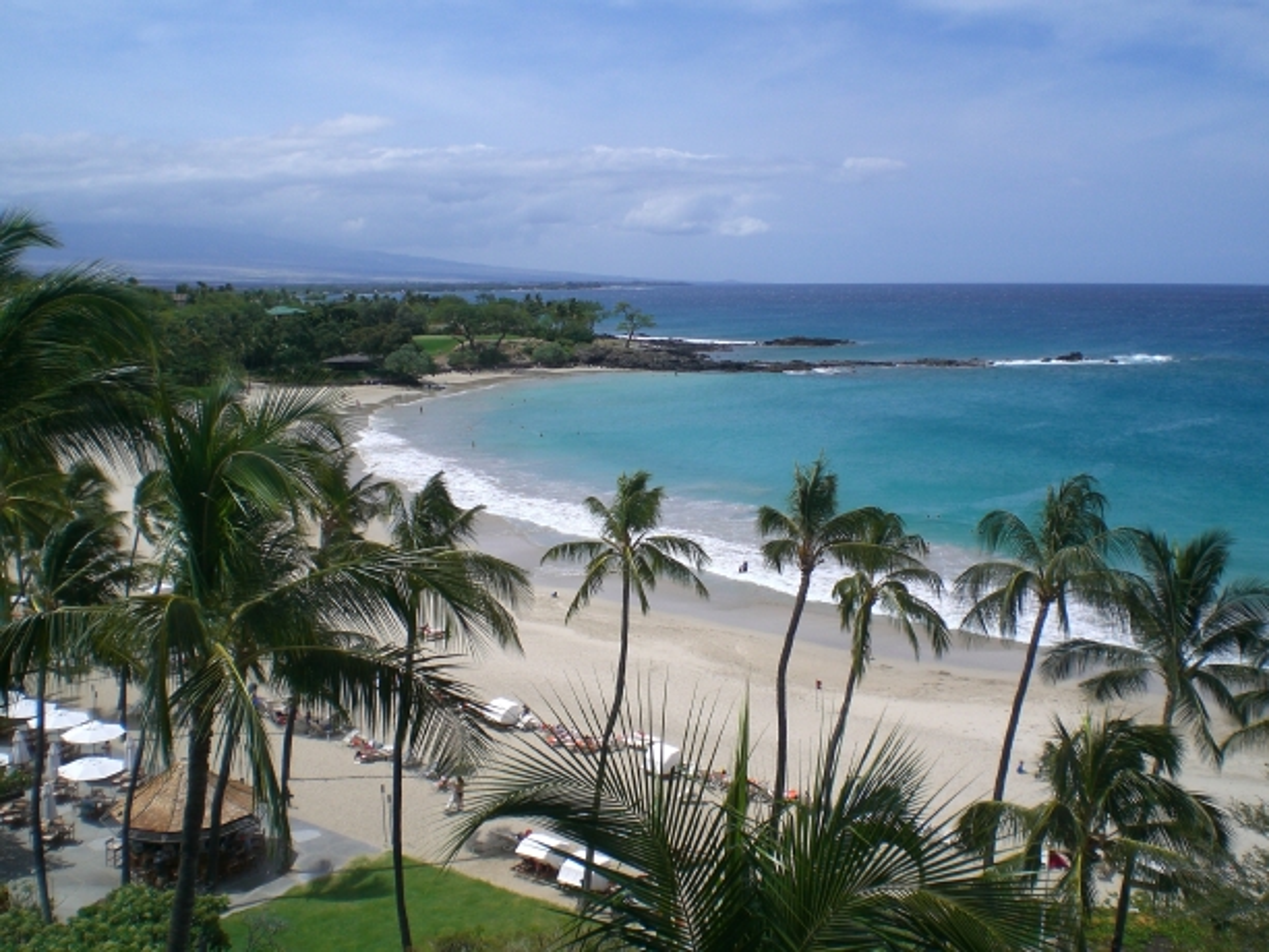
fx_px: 1393
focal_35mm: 38
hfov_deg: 49.0
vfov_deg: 37.7
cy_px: 476
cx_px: 634
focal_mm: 6.3
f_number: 4.4
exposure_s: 1/640
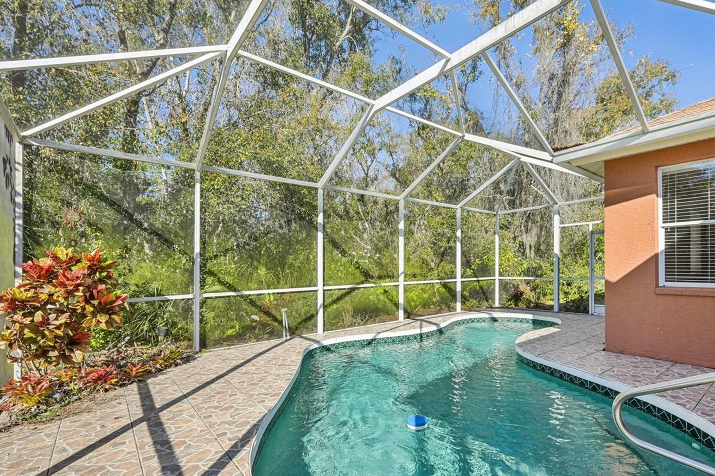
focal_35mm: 17
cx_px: 405
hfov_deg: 92.8
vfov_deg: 70.2
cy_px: 261
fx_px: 338
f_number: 8
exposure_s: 1/500
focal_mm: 14
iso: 400
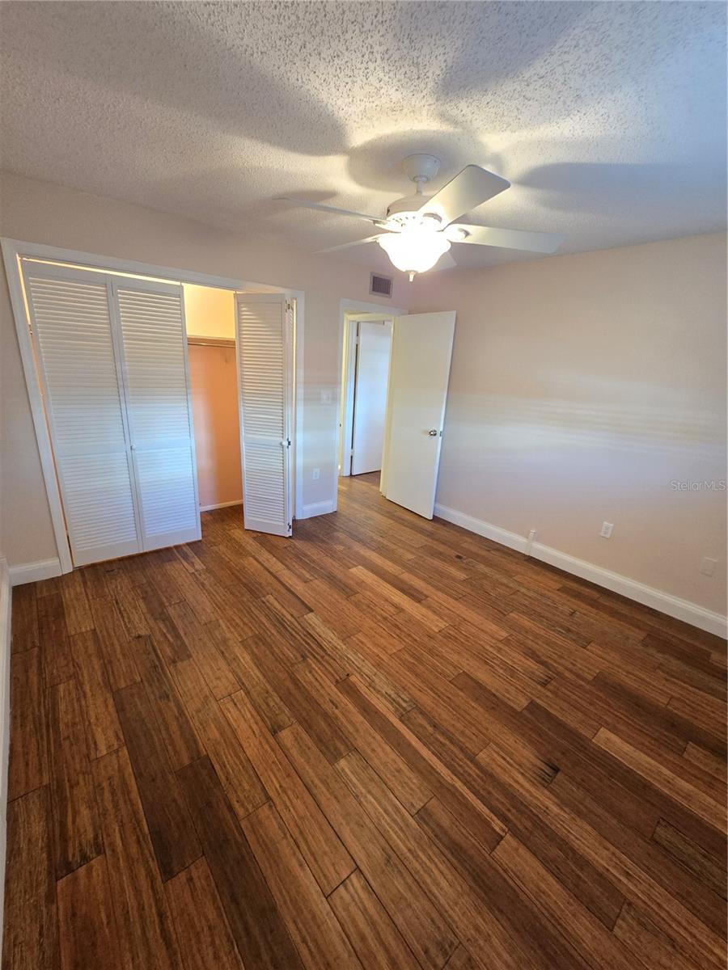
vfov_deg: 106.2
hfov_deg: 89.9
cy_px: 485
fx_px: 365
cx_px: 364
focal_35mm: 13
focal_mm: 2.2
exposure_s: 1/60
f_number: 2.2
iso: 1000
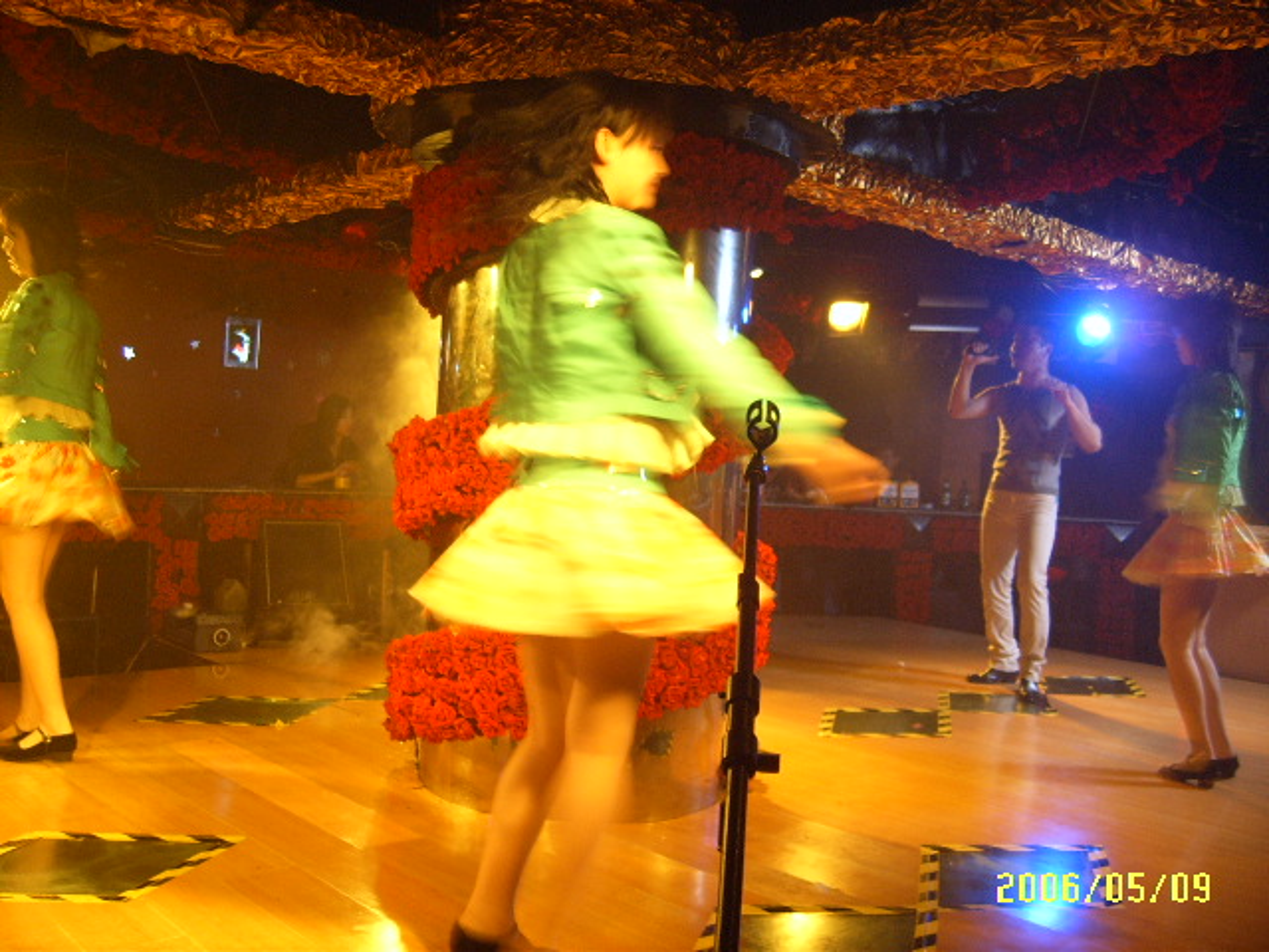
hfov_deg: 52.6
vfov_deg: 40.7
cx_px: 634
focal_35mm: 35
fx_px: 1283
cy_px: 476
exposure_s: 1/8
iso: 100
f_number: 2.8
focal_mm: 5.8
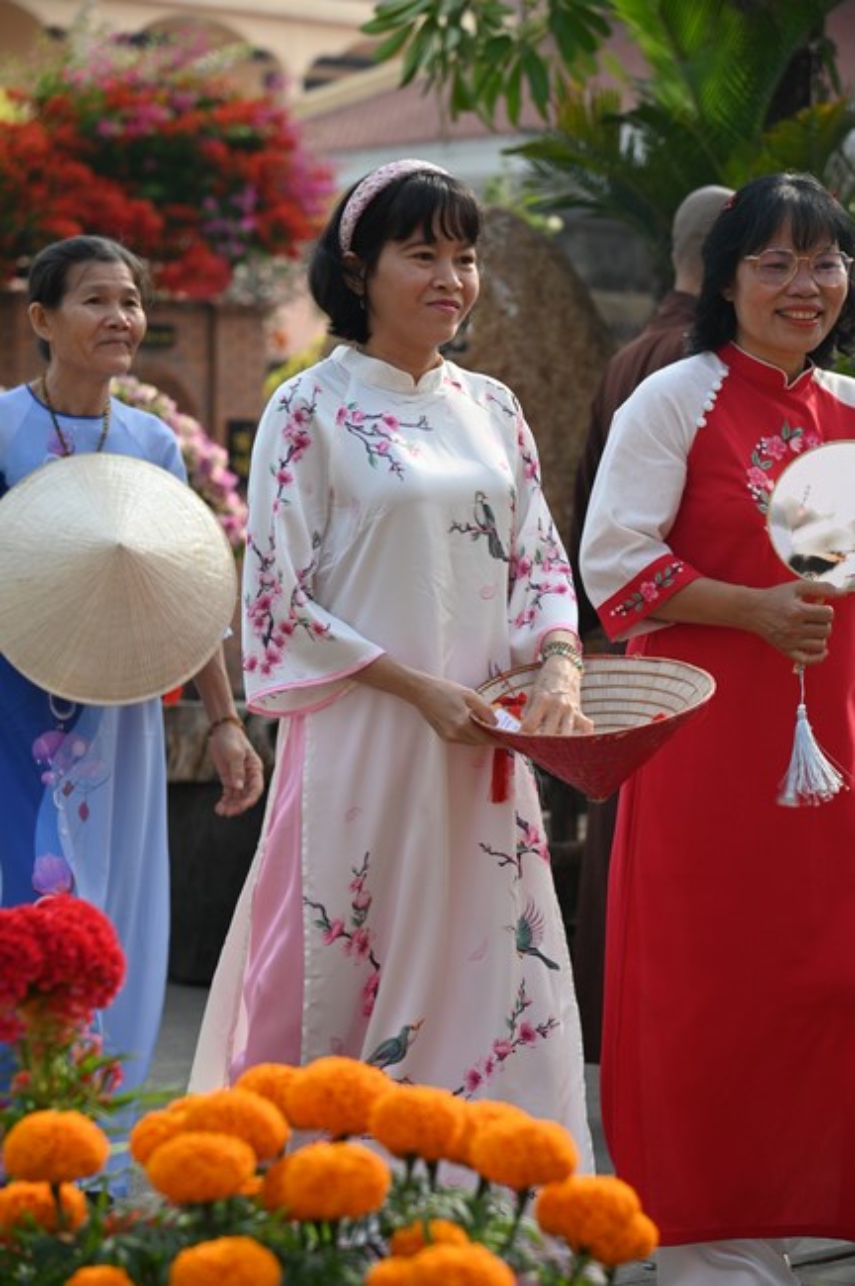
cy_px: 643
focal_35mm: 105
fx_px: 3748
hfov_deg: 13.0
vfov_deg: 19.5
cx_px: 428
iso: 180
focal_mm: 105
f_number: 5.6
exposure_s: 1/250
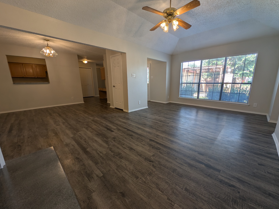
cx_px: 148
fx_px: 105
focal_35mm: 13
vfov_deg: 89.9
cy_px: 107
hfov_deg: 106.0
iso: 44
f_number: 1.95
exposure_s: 1/120
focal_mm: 2.23
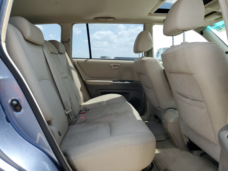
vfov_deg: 53.1
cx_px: 114
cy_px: 86
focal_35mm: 26
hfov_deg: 67.3
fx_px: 171
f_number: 1.5
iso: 50
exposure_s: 1/769
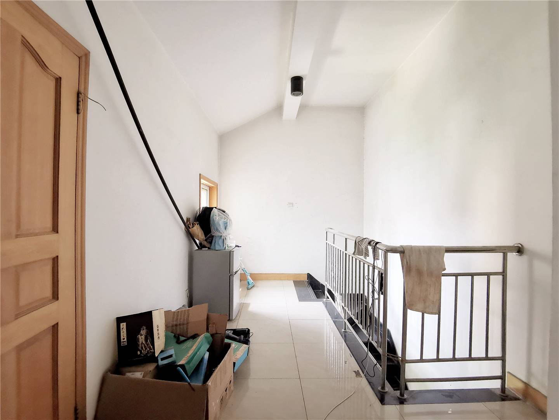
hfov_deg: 91.0
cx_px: 280
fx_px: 275
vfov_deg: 74.7
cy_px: 210
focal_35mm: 17
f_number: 2.2
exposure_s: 1/33.3
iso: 400
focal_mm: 2.26
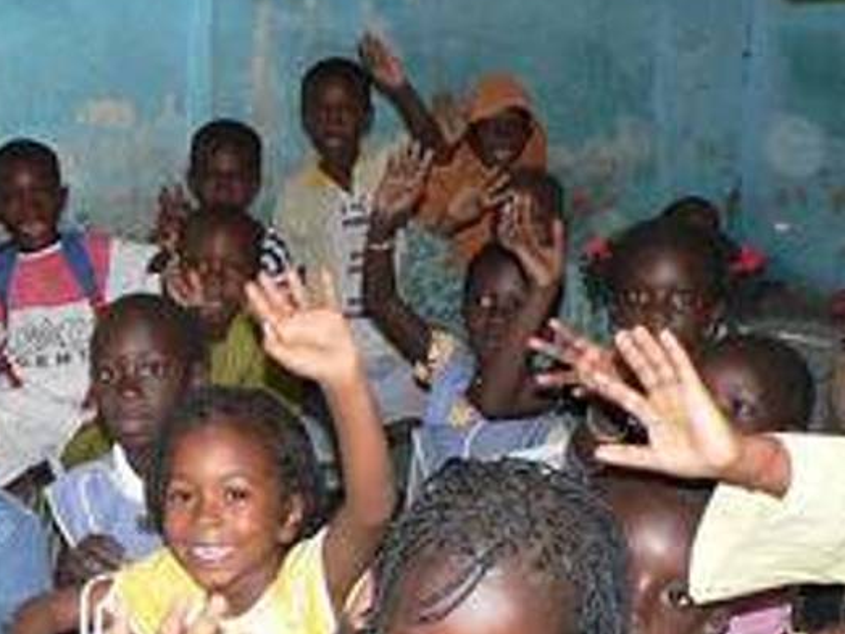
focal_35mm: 55
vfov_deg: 26.4
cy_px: 411
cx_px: 213
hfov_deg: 34.2
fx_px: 1343
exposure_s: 1/60
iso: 150
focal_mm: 6
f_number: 2.8
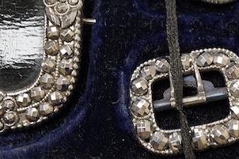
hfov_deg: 15.3
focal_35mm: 134
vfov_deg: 10.2
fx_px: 889
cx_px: 170
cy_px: 36
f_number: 8
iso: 1250
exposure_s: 1/125
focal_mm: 30
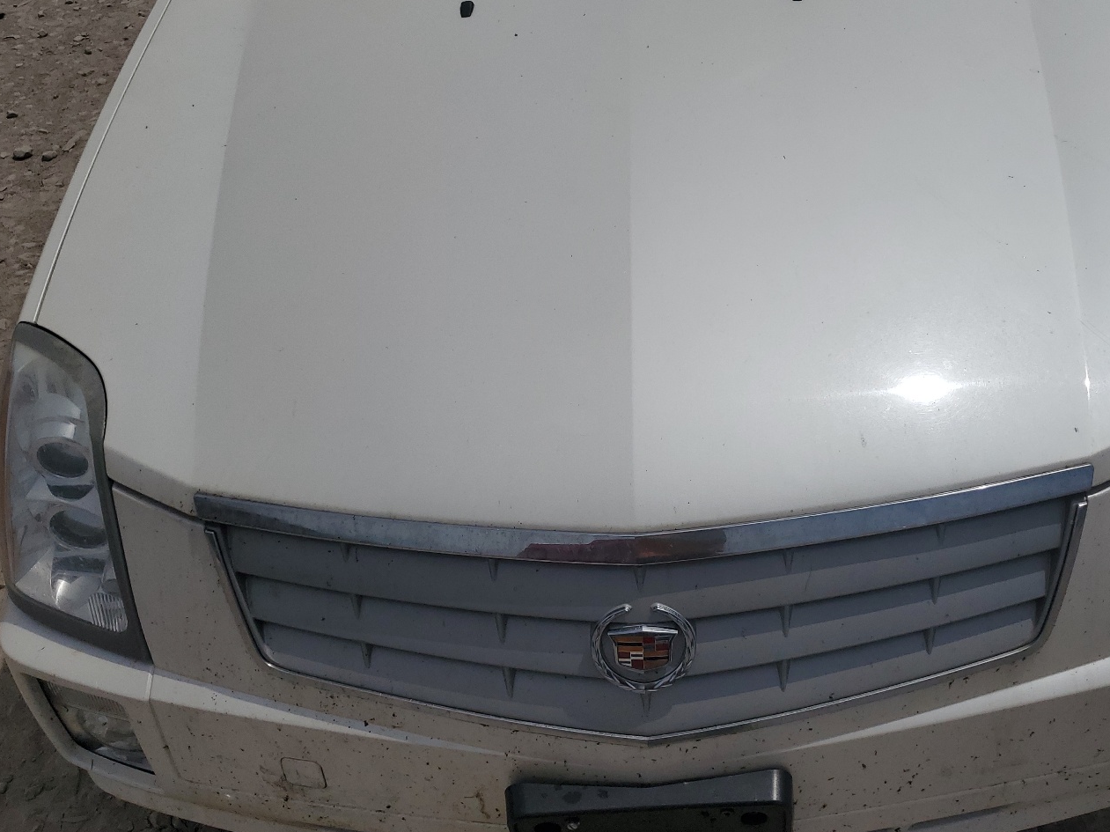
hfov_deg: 55.0
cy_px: 373
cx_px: 658
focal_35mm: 33
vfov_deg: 42.9
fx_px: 1058
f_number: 1.5
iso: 51
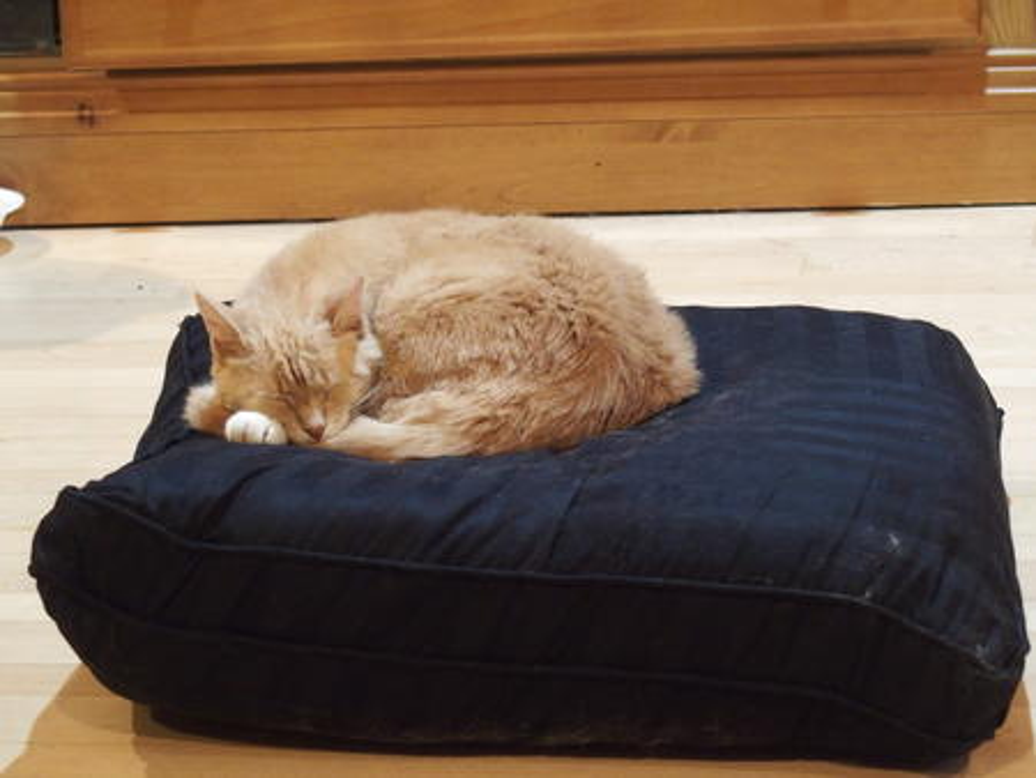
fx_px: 3713
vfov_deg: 12.0
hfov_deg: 15.9
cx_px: 518
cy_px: 389
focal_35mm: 124
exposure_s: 1/30
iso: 1000
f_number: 2.8
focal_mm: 26.2
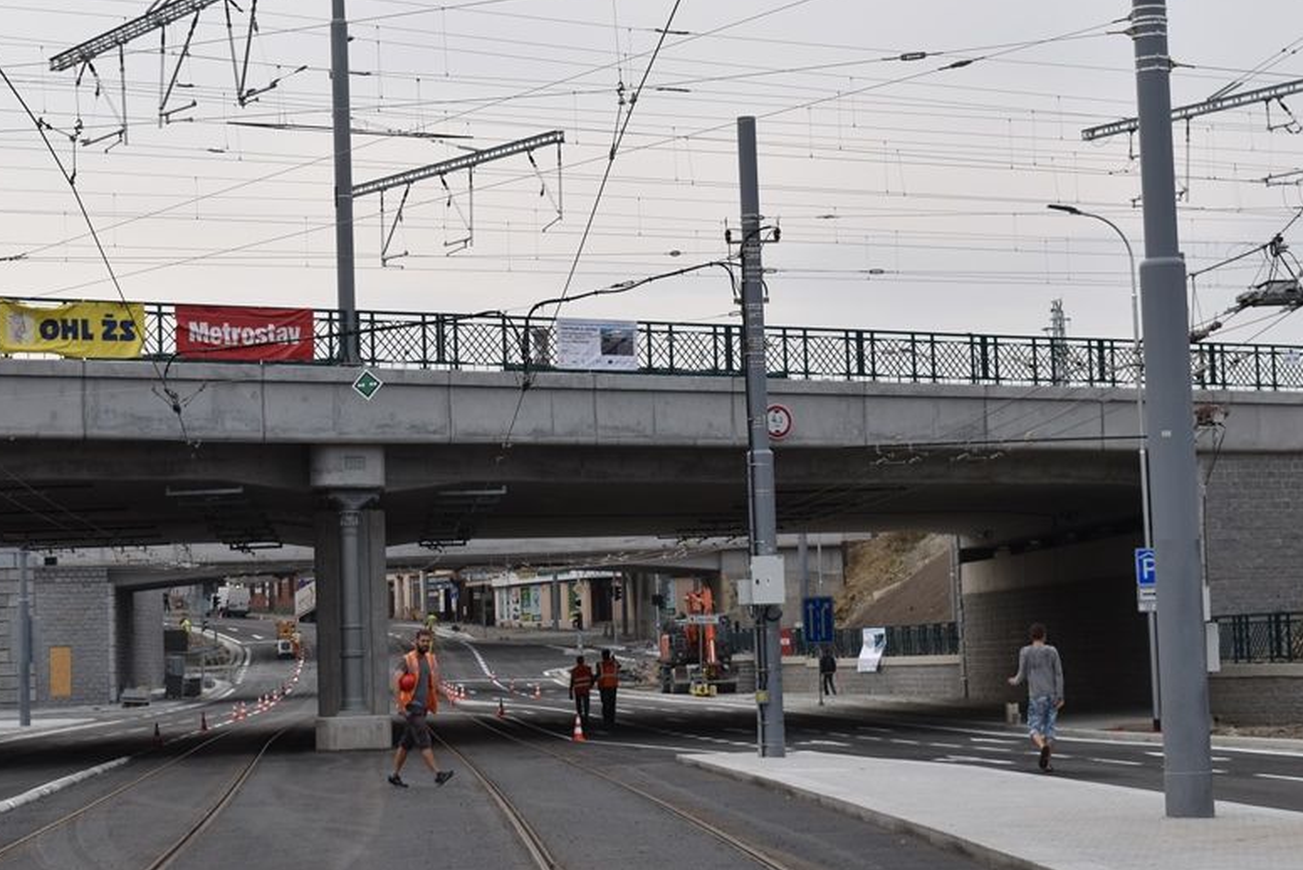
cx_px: 594
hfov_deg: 21.4
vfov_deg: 14.4
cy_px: 307
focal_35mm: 95
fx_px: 3440
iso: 100
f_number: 8
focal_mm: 48
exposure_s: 1/250
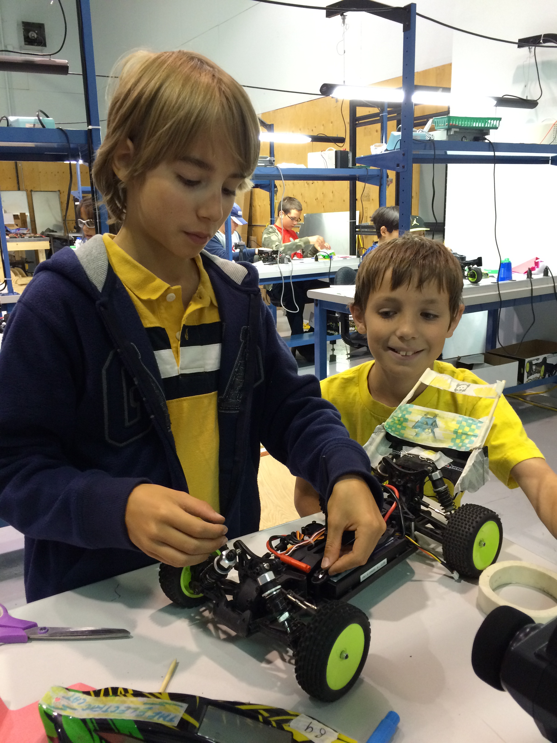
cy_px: 372
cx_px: 278
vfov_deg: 61.7
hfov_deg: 48.2
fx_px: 622
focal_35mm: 29
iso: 160
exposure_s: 1/30
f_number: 2.2
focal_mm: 4.15
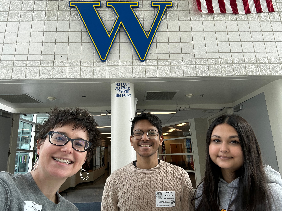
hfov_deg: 73.9
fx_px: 187
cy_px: 106
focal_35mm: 23
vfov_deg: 58.9
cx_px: 141
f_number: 1.9
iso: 32
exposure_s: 1/120
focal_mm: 2.69
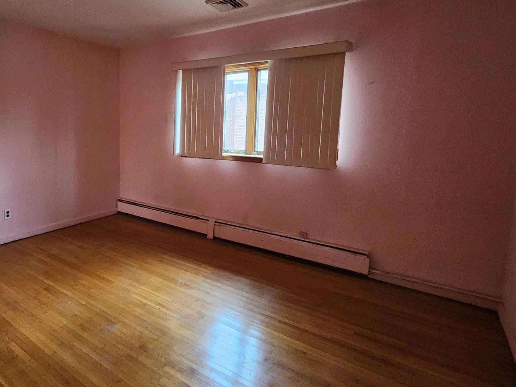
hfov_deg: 79.5
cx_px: 179
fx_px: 298
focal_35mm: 20
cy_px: 167
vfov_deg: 65.7
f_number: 2.2
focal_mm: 2.2
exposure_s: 1/24
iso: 800
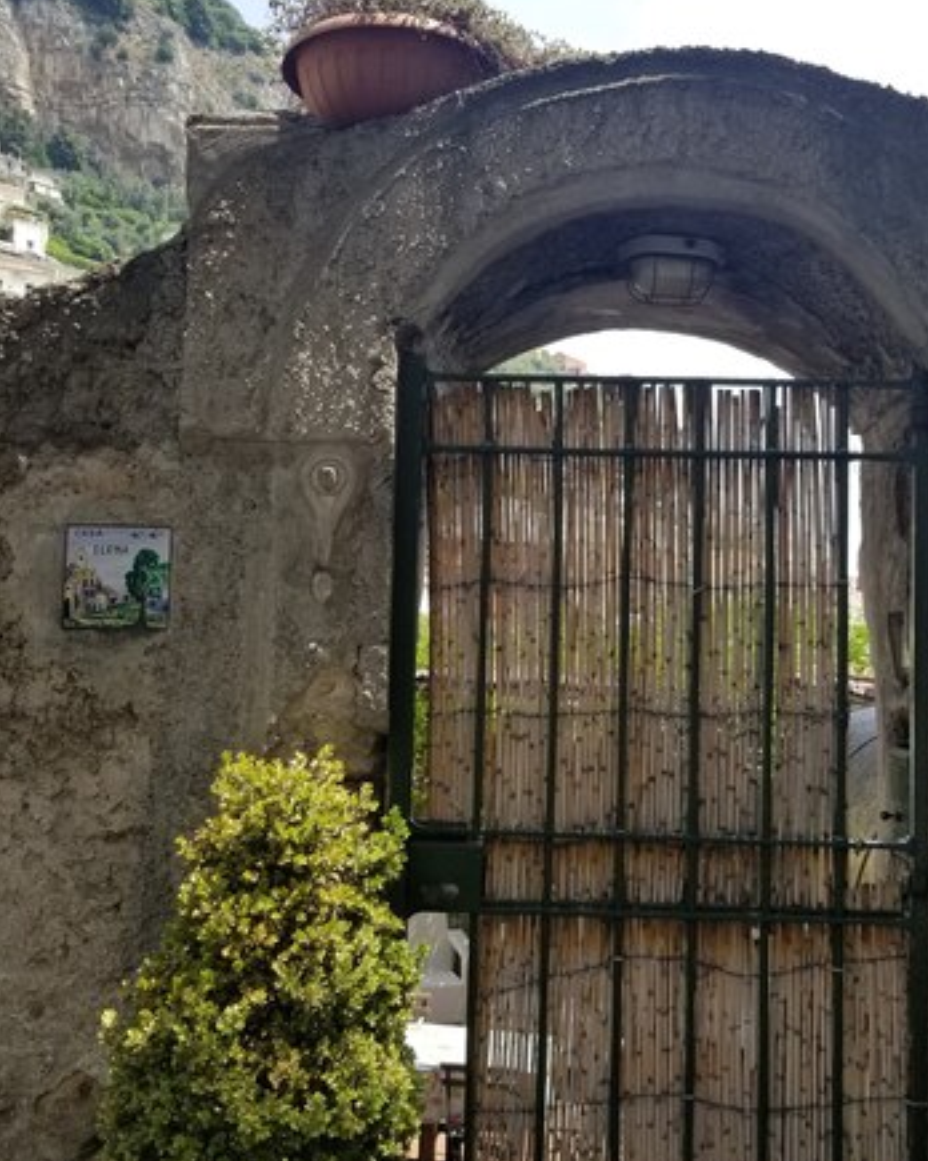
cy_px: 563
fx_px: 1202
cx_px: 533
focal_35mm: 35
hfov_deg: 42.1
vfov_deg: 51.5
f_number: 1.7
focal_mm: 4.3
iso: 50
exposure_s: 1/1164
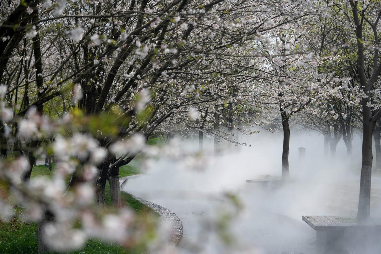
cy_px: 127
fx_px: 952
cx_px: 190
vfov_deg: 15.2
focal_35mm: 90
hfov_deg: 22.6
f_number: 4
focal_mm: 90
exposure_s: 1/1000
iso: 100
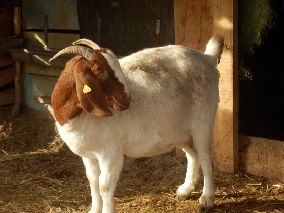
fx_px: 788
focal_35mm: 96
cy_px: 106
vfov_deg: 15.4
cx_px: 142
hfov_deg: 20.4
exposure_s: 1/100
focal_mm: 17.1
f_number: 5.3
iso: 100
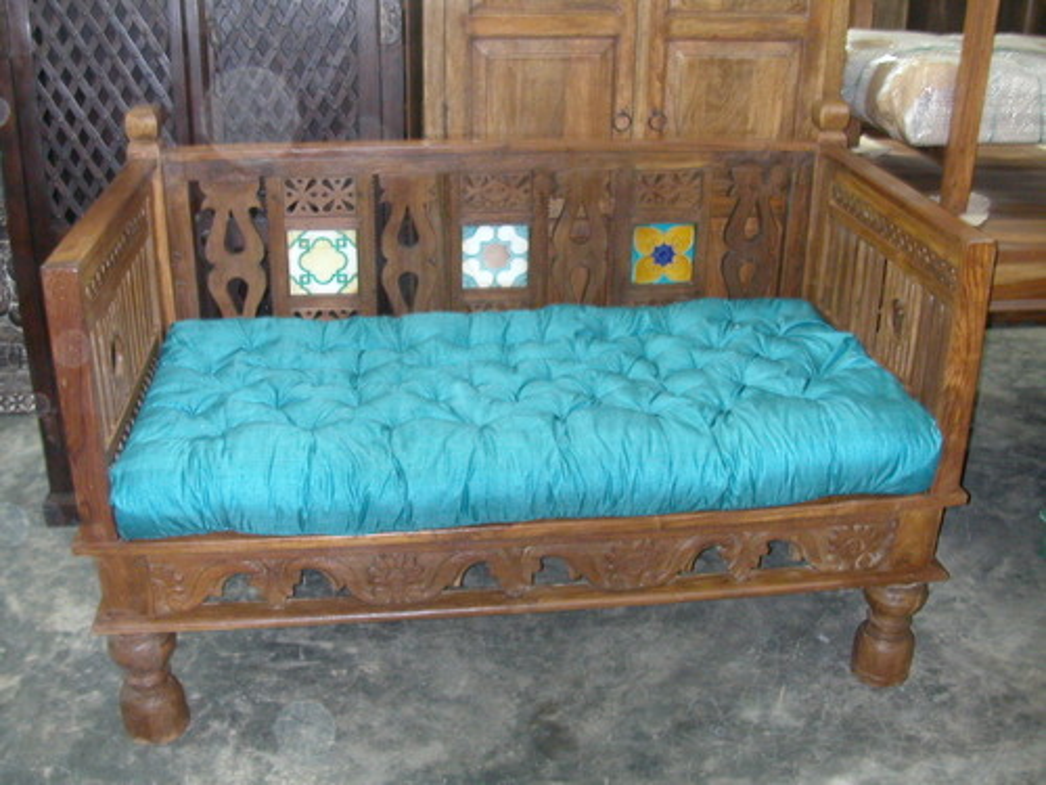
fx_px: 1118
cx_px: 523
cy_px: 392
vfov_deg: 38.7
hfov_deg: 50.1
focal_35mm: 37
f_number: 2.7
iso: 200
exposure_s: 1
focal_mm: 5.6
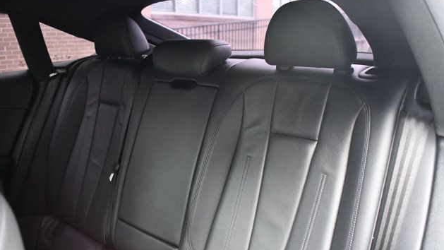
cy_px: 131
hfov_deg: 61.0
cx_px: 220
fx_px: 377
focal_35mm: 32
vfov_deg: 36.7
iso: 3600
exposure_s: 1/60
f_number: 3.5
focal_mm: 20
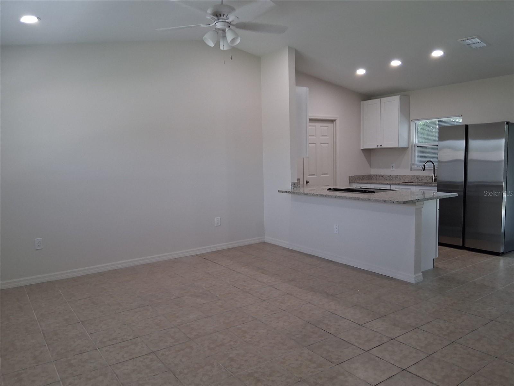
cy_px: 193
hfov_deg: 67.3
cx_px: 257
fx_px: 386
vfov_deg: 53.1
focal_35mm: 26
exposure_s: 1/120
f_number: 1.8
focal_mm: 3.98
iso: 250
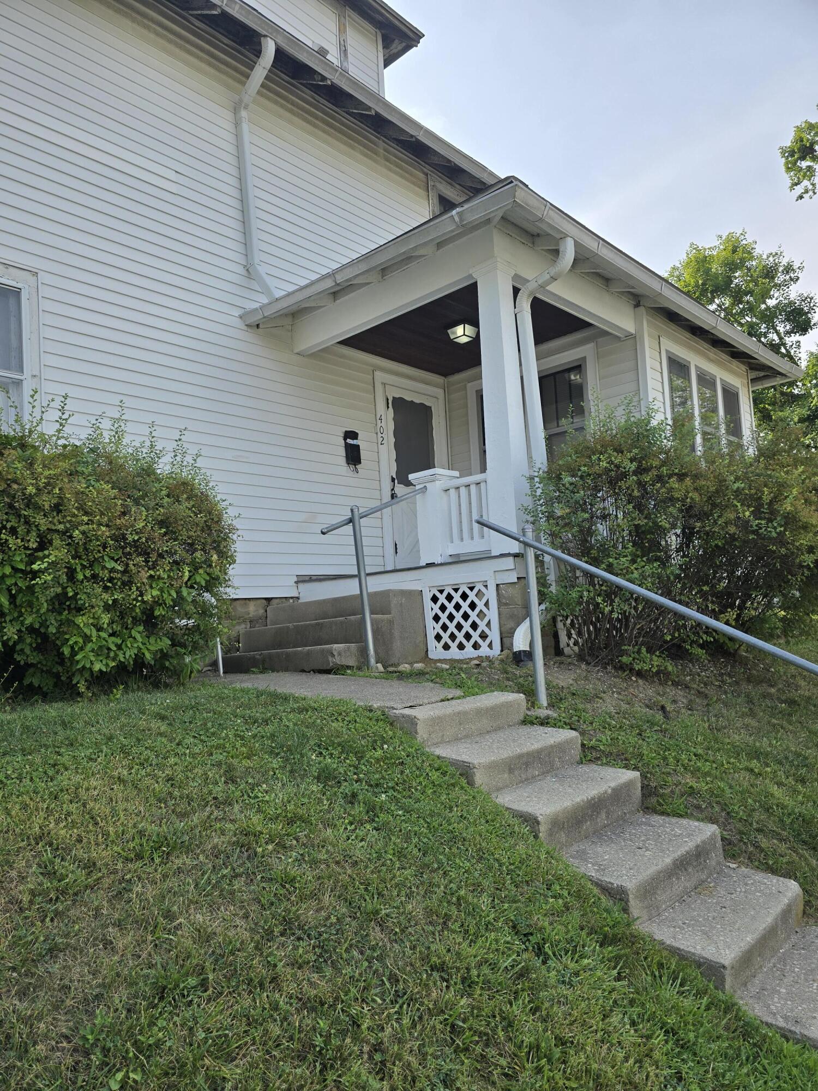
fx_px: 725
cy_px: 546
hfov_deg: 58.9
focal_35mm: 23
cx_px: 409
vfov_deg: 73.9
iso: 12
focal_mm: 6.3
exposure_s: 1/512
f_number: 1.7
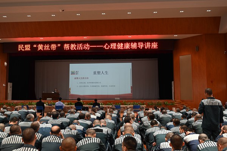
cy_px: 76
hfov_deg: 56.5
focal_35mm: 34
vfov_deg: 39.5
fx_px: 211
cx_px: 114
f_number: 4
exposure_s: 1/40
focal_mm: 33.5
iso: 640
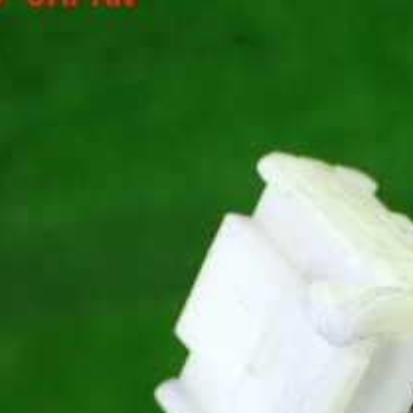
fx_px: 1714
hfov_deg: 13.6
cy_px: 413
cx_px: 368
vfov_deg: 13.5
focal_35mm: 127
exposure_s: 1/50
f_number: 3.2
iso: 1000
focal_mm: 9.01
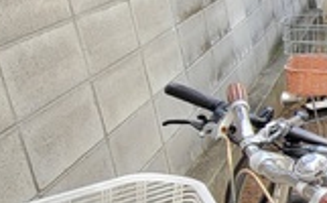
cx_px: 652
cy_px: 58
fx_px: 534
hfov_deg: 19.4
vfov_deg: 21.4
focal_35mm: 60
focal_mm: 2.2
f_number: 2.2
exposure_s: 1/100
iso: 64
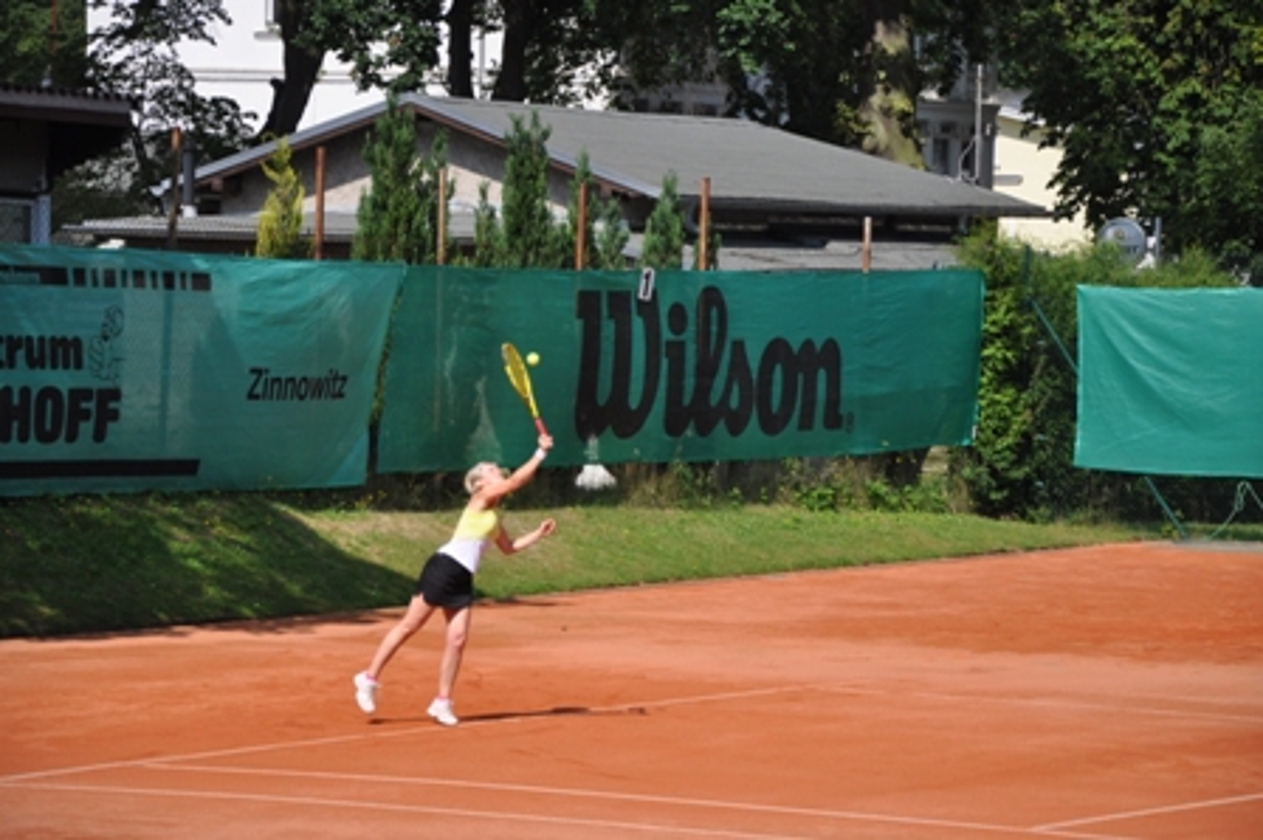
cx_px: 632
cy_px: 420
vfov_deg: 8.7
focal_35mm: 158
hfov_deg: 13.0
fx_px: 5521
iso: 400
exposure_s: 1/1600
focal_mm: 105
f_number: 6.3
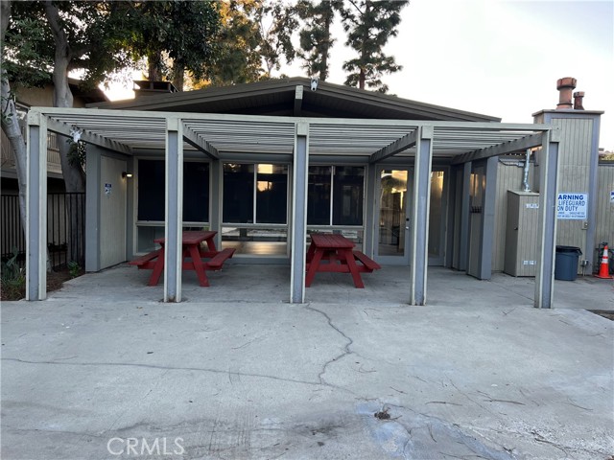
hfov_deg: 67.3
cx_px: 307
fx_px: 461
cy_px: 230
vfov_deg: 53.1
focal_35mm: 26
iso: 40
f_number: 1.5
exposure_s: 1/172
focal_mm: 5.7
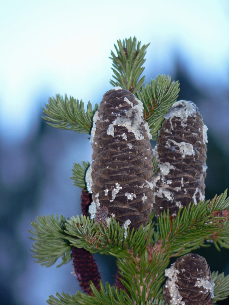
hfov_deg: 3.4
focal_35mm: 432
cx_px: 114
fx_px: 3810
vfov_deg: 4.6
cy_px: 152
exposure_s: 1/80
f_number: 3.3
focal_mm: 72
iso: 80
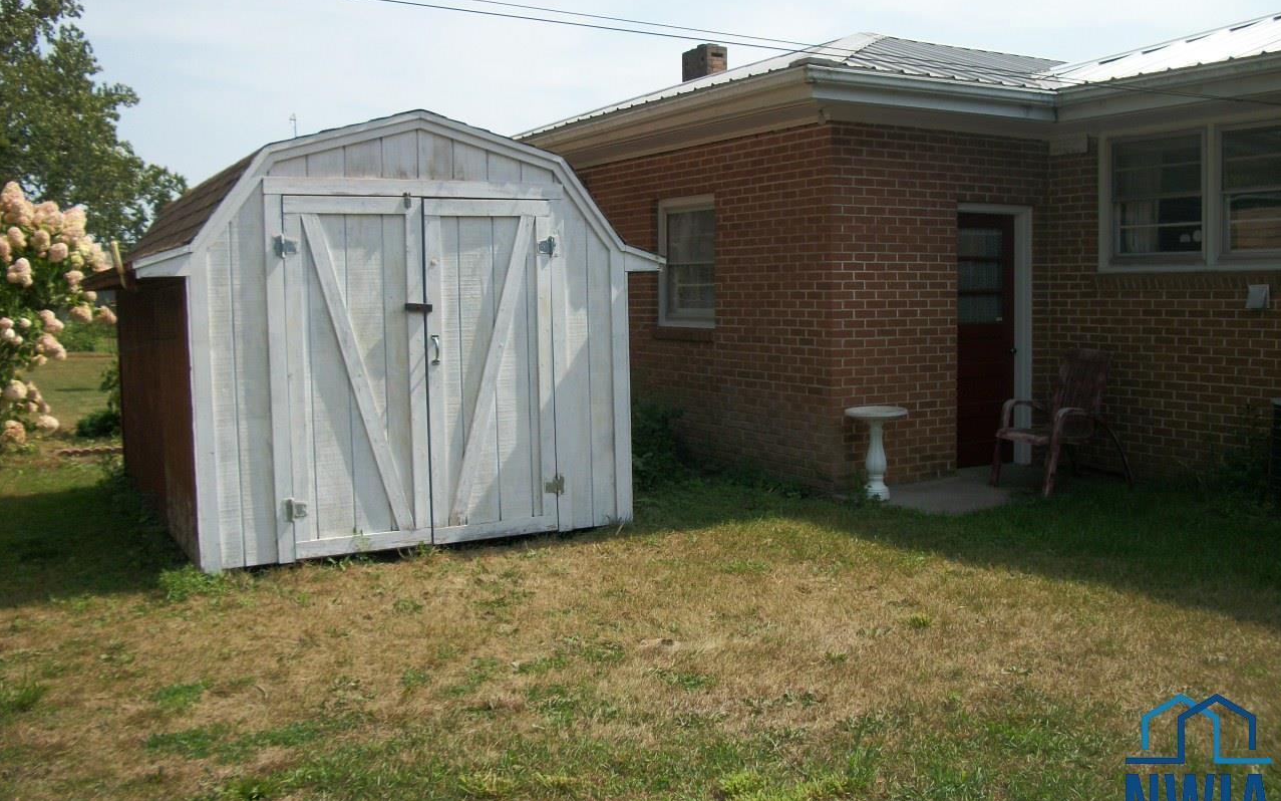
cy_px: 364
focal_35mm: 34
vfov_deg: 37.2
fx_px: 1187
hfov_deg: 56.7
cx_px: 641
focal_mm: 5.7
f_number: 8.8
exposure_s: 1/200
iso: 80
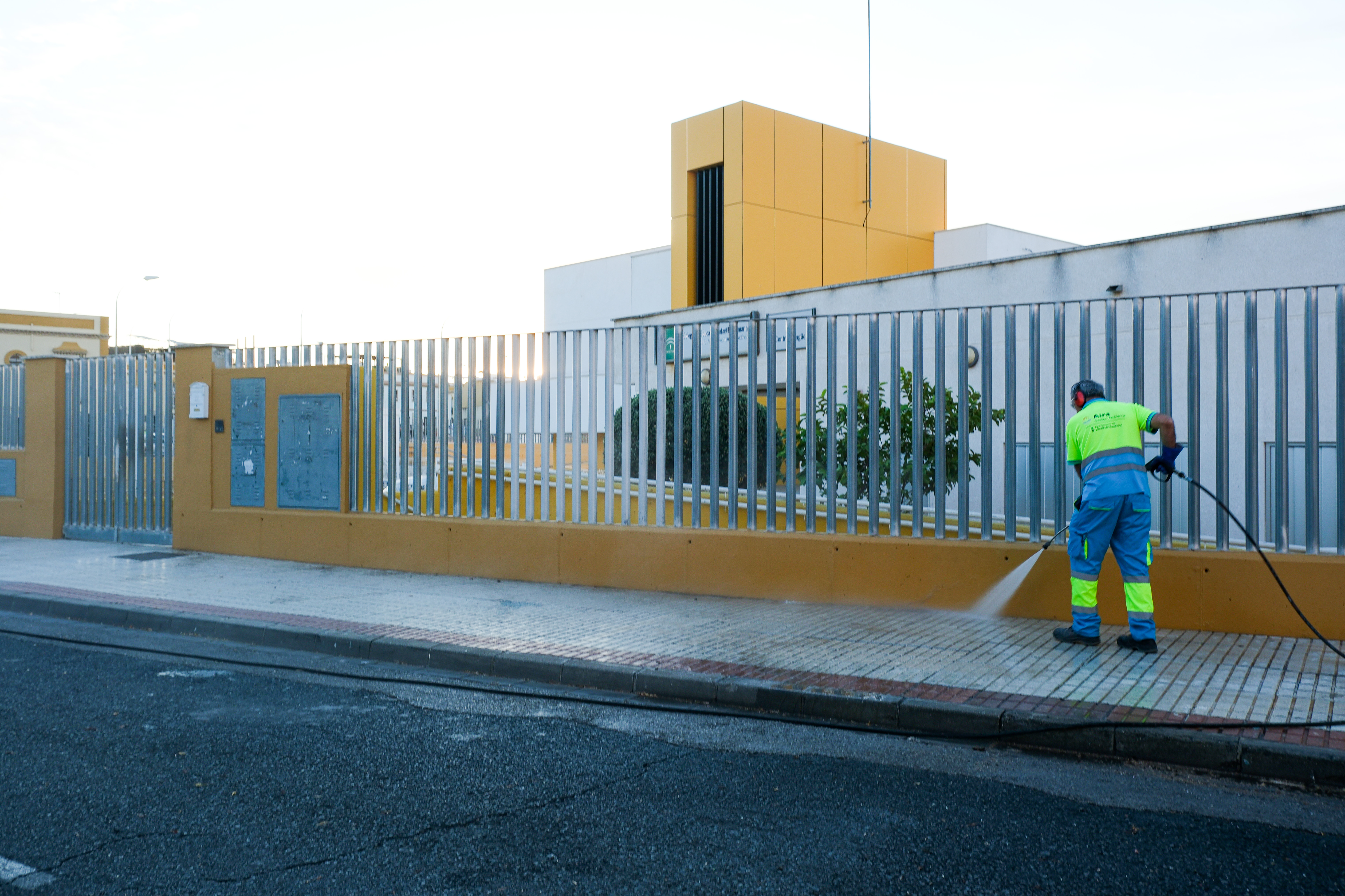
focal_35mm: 29
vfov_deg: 45.0
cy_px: 448
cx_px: 672
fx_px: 1083
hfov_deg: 63.7
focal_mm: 19.6
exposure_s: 1/60
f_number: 4.5
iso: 125
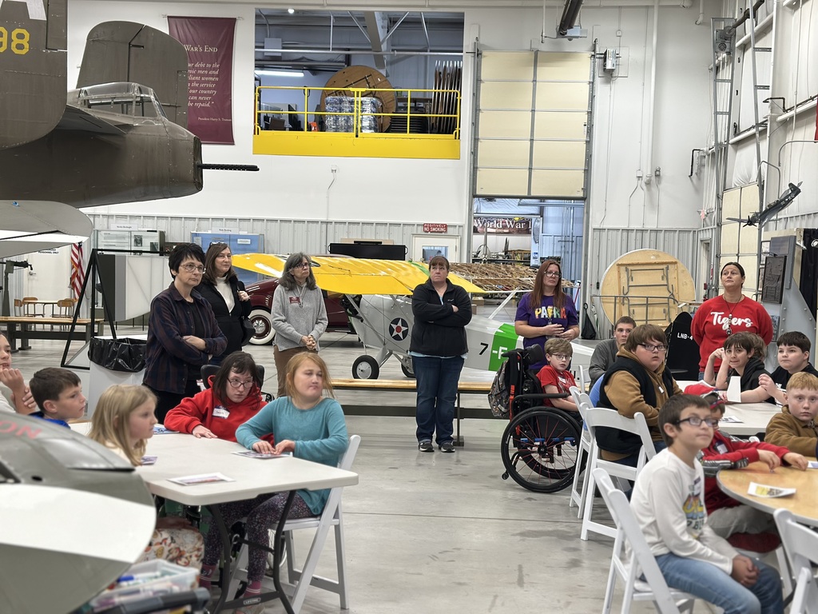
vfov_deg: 30.3
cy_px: 307
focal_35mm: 48
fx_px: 1134
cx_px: 409
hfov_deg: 39.7
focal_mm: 6.86
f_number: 1.78
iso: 125
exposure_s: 1/120
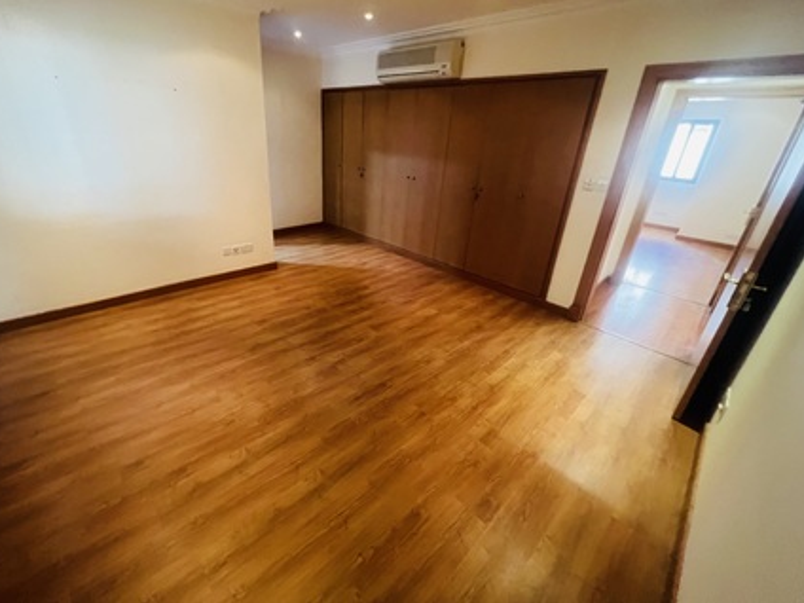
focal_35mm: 14
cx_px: 375
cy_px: 280
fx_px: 325
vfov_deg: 85.5
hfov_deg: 101.9
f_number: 1.8
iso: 640
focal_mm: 1.57
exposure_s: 1/50
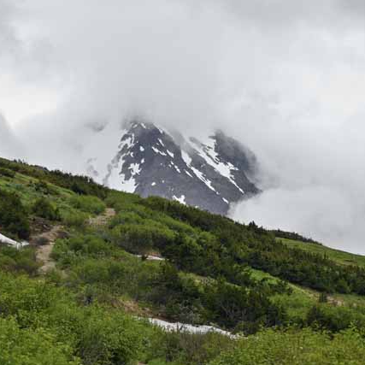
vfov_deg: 9.2
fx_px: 2279
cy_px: 166
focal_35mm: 191
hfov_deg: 9.2
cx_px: 180
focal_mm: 120
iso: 100
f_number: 5
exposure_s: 1/1250
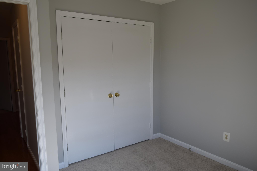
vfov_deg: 47.9
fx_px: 193
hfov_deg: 67.4
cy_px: 86
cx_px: 128
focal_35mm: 27
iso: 220
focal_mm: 18
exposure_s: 1/125
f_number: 5.6
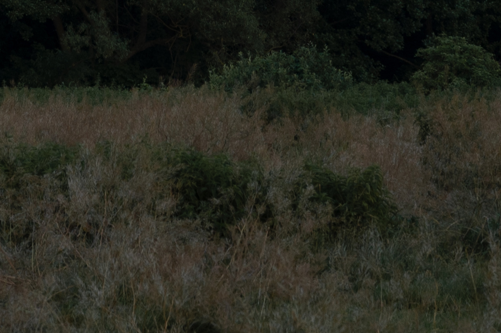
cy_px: -574
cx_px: -107
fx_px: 5660
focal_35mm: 407
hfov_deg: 5.0
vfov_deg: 3.3
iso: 250
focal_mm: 70
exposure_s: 1/50
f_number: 9
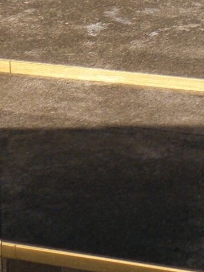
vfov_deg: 9.4
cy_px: 6
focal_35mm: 209
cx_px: 50
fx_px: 1644
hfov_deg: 7.1
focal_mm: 7.1
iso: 100
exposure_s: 1/80
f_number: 3.8
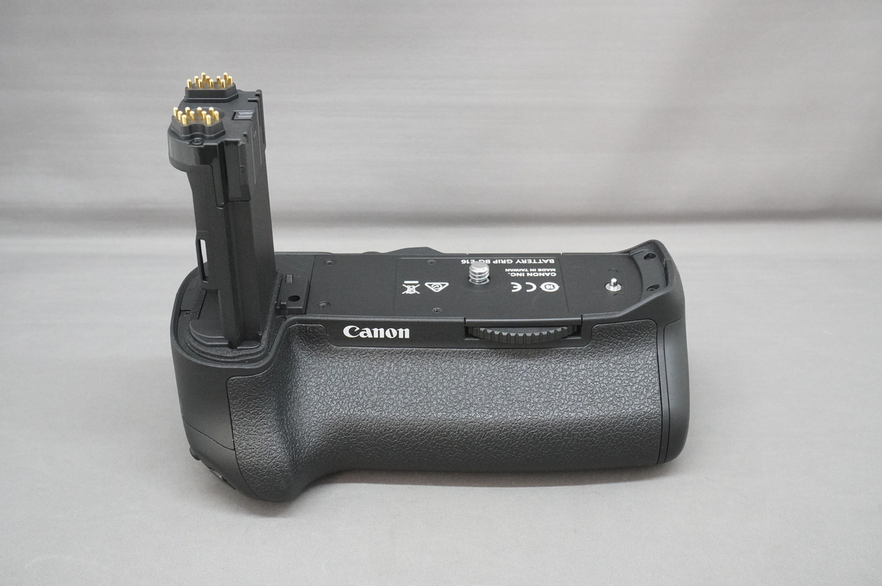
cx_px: 441
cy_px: 293
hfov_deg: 41.1
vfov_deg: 28.0
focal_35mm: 48
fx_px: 1175
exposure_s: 1/50
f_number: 10
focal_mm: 32
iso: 5000
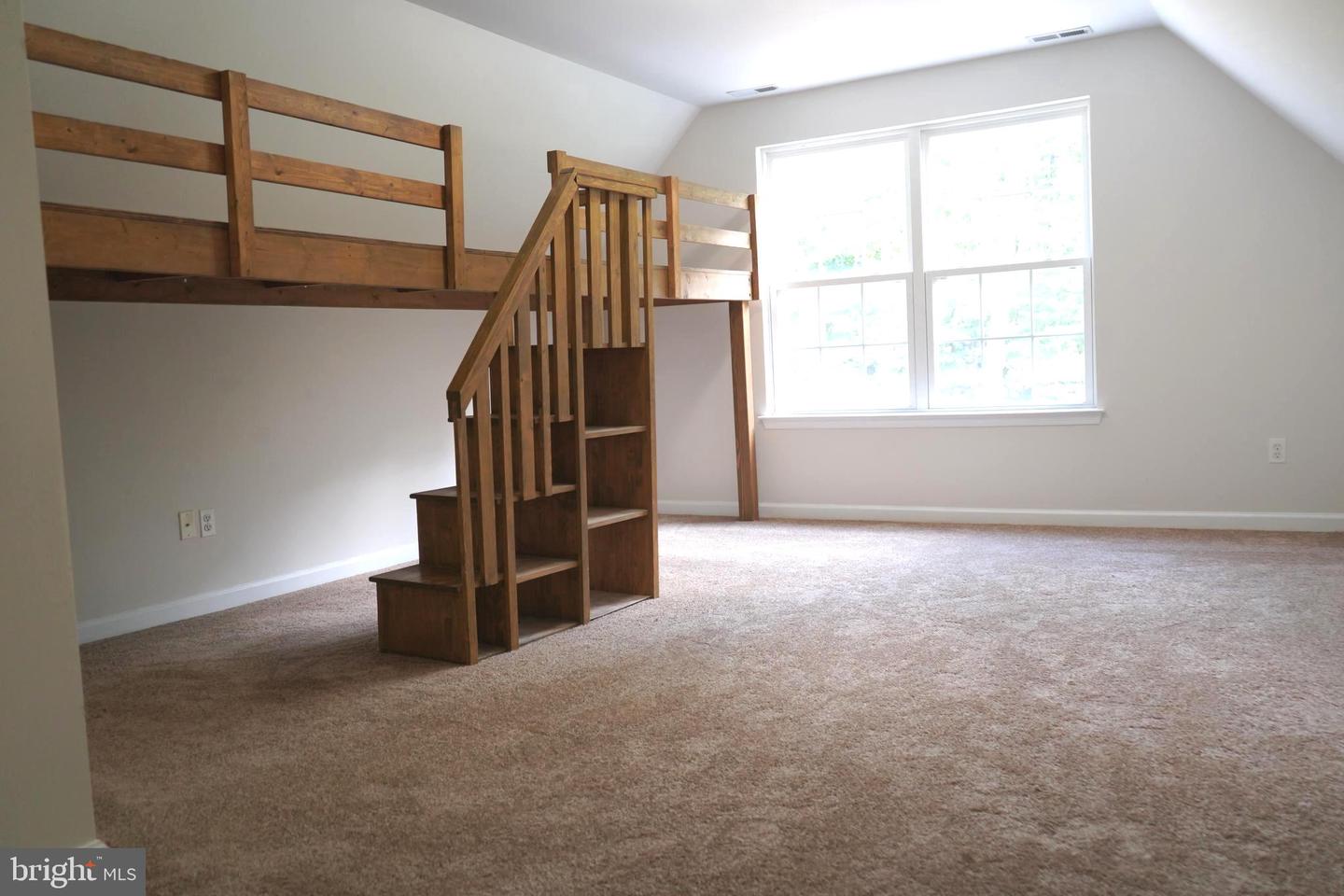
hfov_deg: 63.7
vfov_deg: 45.0
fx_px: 1083
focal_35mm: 29
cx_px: 672
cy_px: 448
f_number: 4
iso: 2000
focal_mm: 29
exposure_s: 1/160
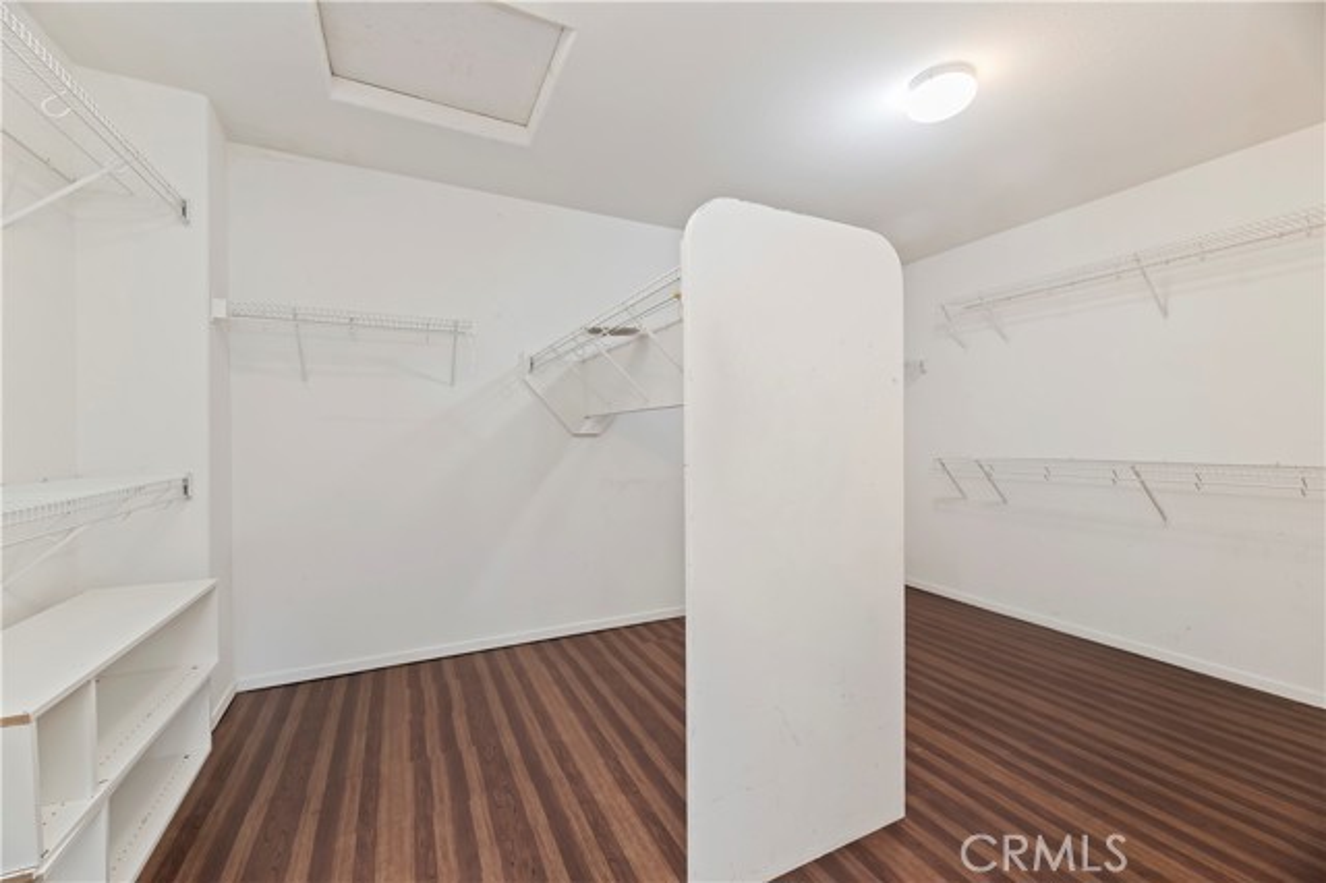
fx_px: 515
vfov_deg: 81.1
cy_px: 442
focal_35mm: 14
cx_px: 663
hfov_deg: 104.3
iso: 500
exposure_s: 1/4
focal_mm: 14
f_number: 10
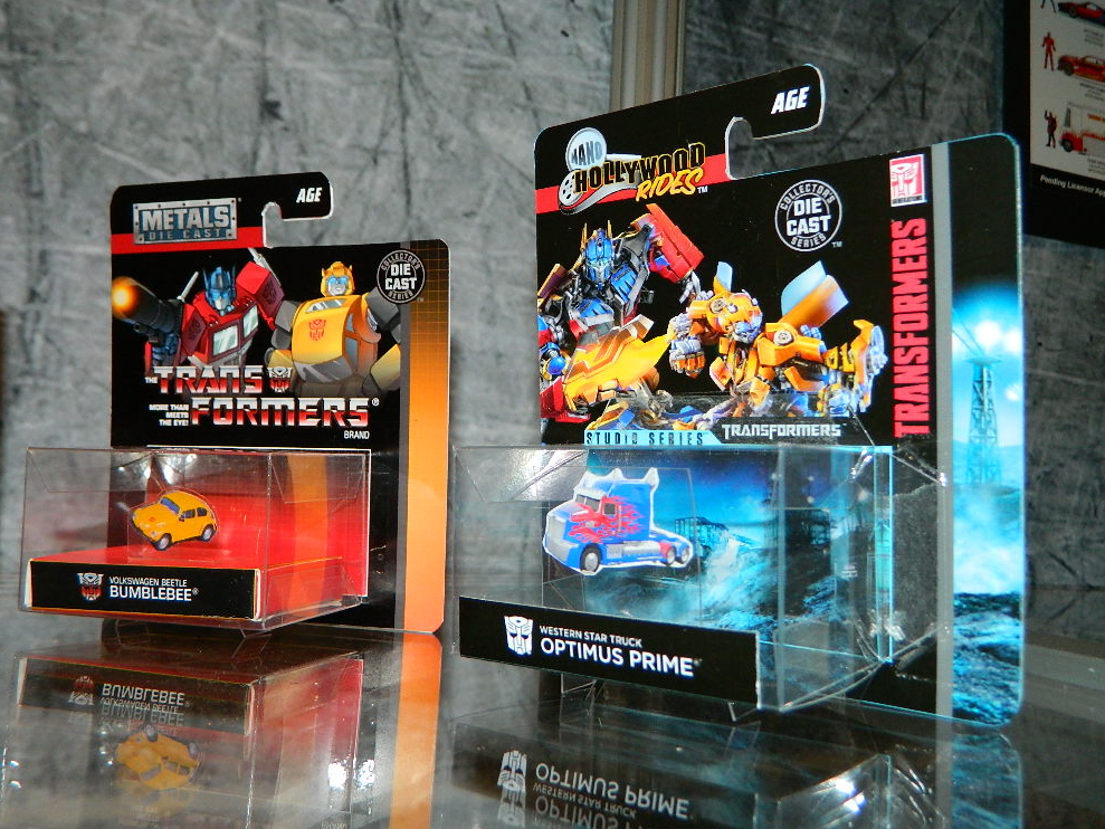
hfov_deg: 61.6
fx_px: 926
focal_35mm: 29
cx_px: 569
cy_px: 421
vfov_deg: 48.2
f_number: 8.9
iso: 200
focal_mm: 5.1
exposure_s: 1/30
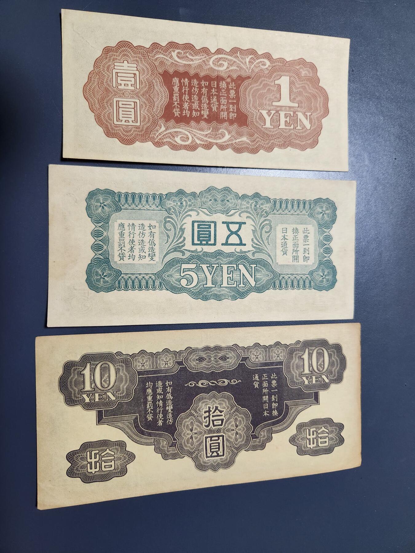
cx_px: 208
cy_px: 276
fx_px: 368
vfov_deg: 73.9
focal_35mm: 23
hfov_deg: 58.9
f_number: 1.8
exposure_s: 1/100
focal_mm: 5.4
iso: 500
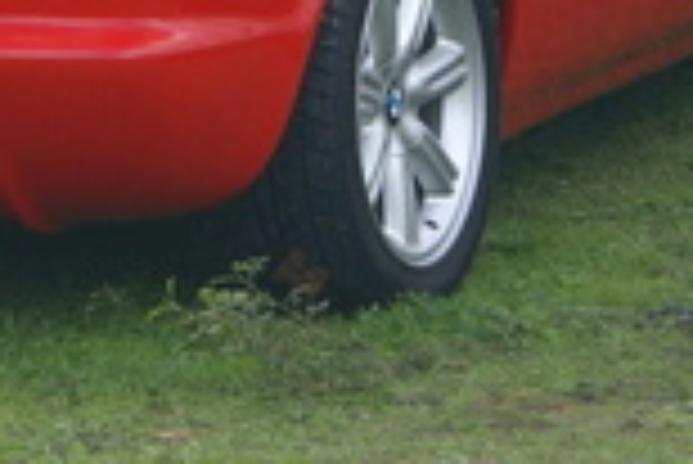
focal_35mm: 292
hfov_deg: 7.0
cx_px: 196
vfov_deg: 4.7
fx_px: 5626
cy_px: -248
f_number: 8
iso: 100
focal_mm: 50
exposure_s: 1/100
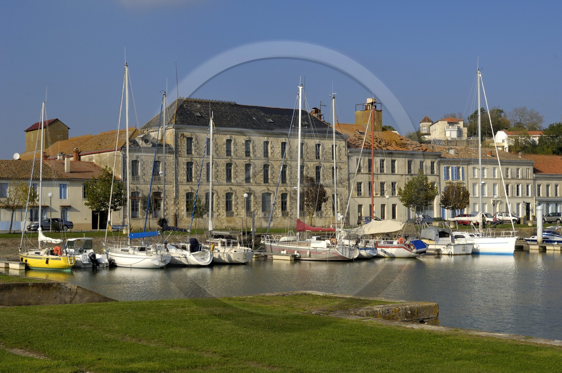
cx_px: 281
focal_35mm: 60
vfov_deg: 22.6
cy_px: 186
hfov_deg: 33.4
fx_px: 935
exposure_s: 1/160
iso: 100
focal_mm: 40
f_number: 11
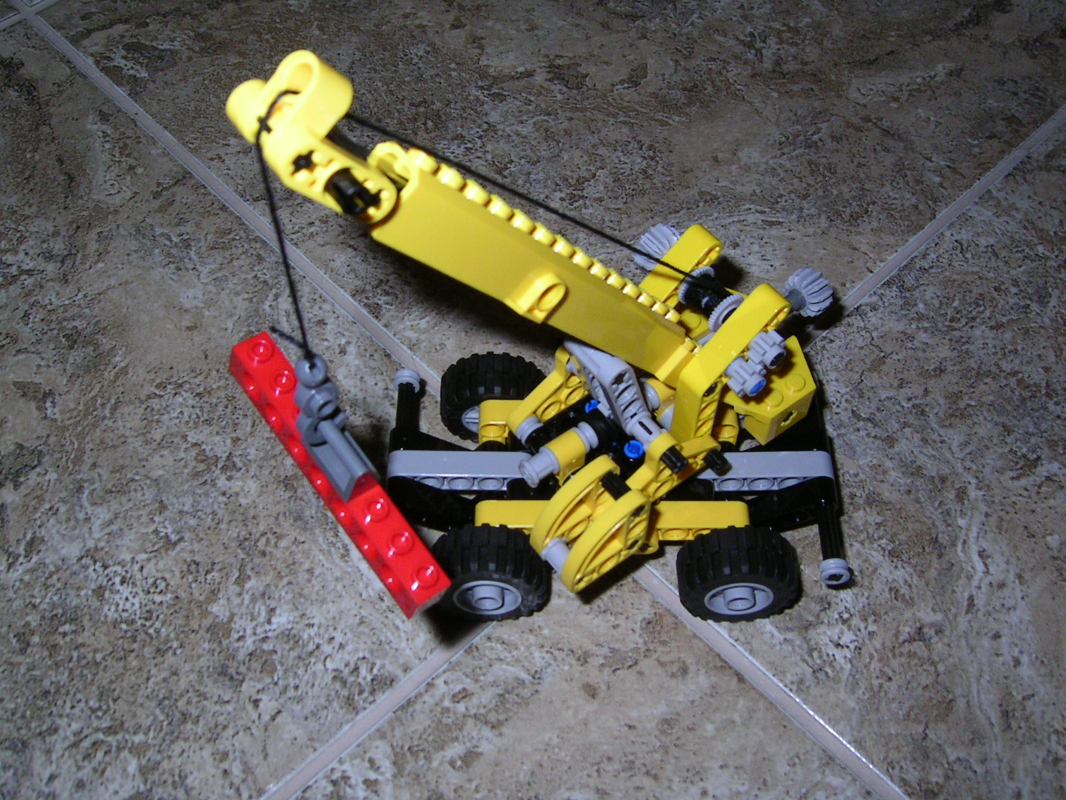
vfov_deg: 39.7
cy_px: 400
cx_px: 533
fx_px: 1109
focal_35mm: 36
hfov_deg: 51.4
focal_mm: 5.6
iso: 100
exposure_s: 1/30
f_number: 4.8
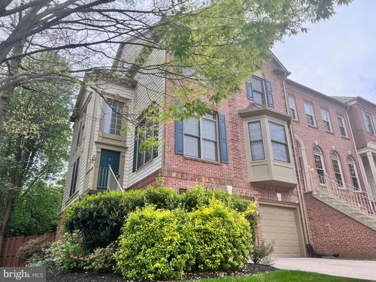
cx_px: 188
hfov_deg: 67.3
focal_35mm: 26
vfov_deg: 53.1
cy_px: 141
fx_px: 282
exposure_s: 1/650
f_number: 1.5
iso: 50
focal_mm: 5.7
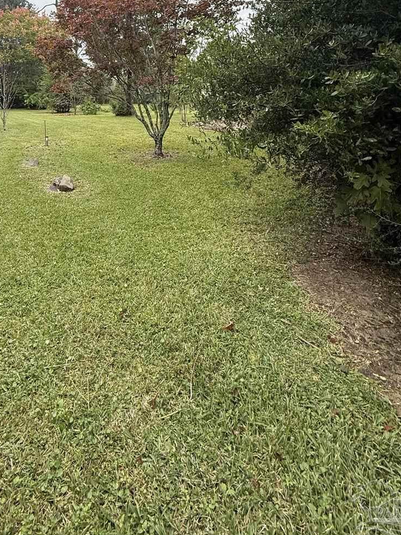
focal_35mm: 22
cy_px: 119
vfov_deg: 70.1
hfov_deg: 59.7
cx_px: 135
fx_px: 340
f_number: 2.2
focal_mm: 2.22
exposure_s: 1/590
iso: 64
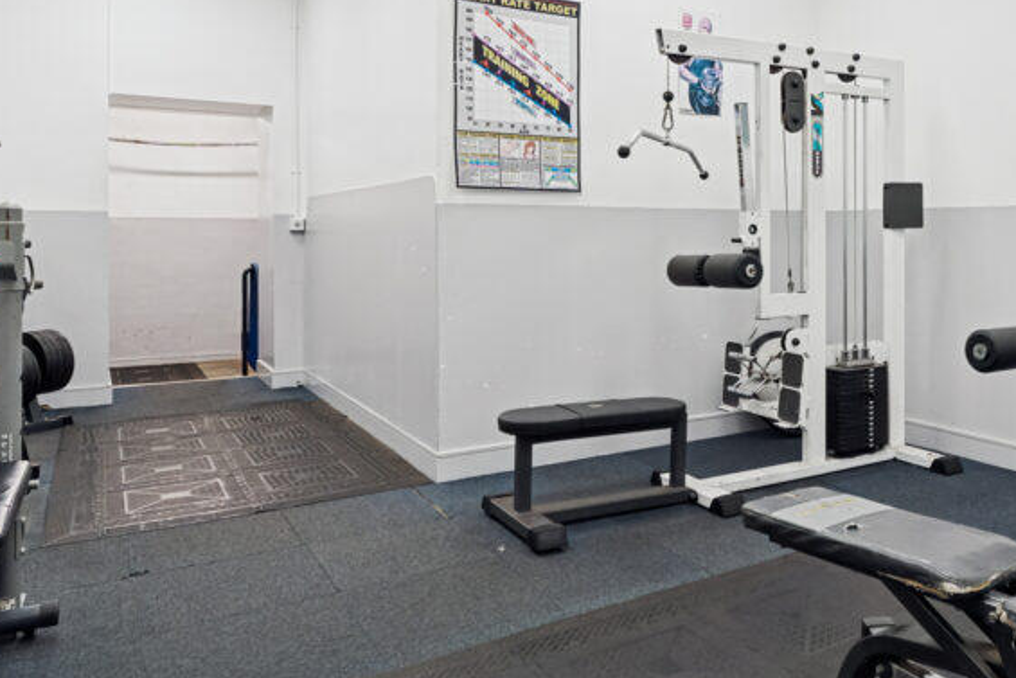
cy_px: 274
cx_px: 750
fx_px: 844
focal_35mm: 30
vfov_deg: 43.6
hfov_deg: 59.1
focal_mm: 11
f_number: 5
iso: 400
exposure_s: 1/100
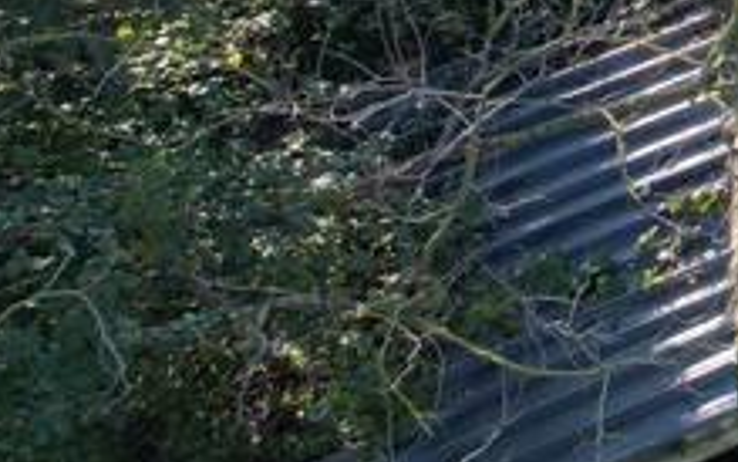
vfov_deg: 13.0
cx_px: 1334
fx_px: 1851
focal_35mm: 92
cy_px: -351
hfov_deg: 17.9
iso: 100
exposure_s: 1/500
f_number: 2.8
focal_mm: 8.38
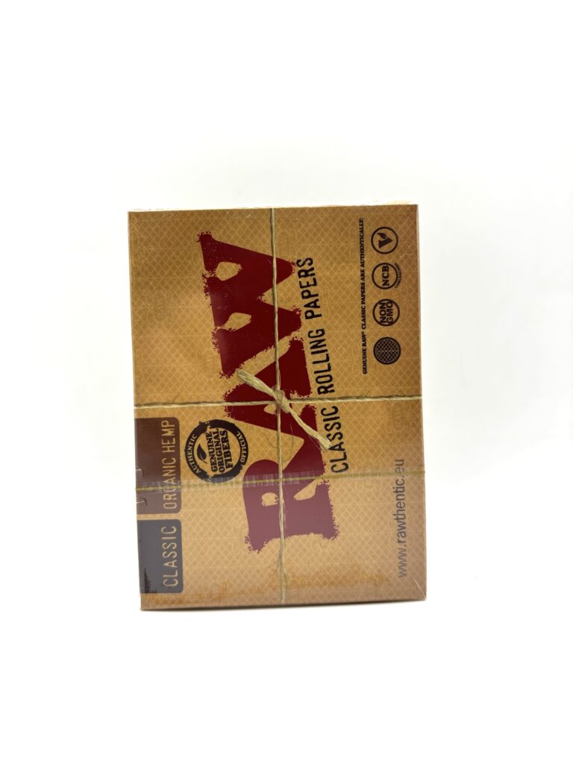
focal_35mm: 26
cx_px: 286
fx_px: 574
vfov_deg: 67.3
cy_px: 382
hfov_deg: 53.1
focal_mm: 5.96
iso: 50
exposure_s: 1/654
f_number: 1.6
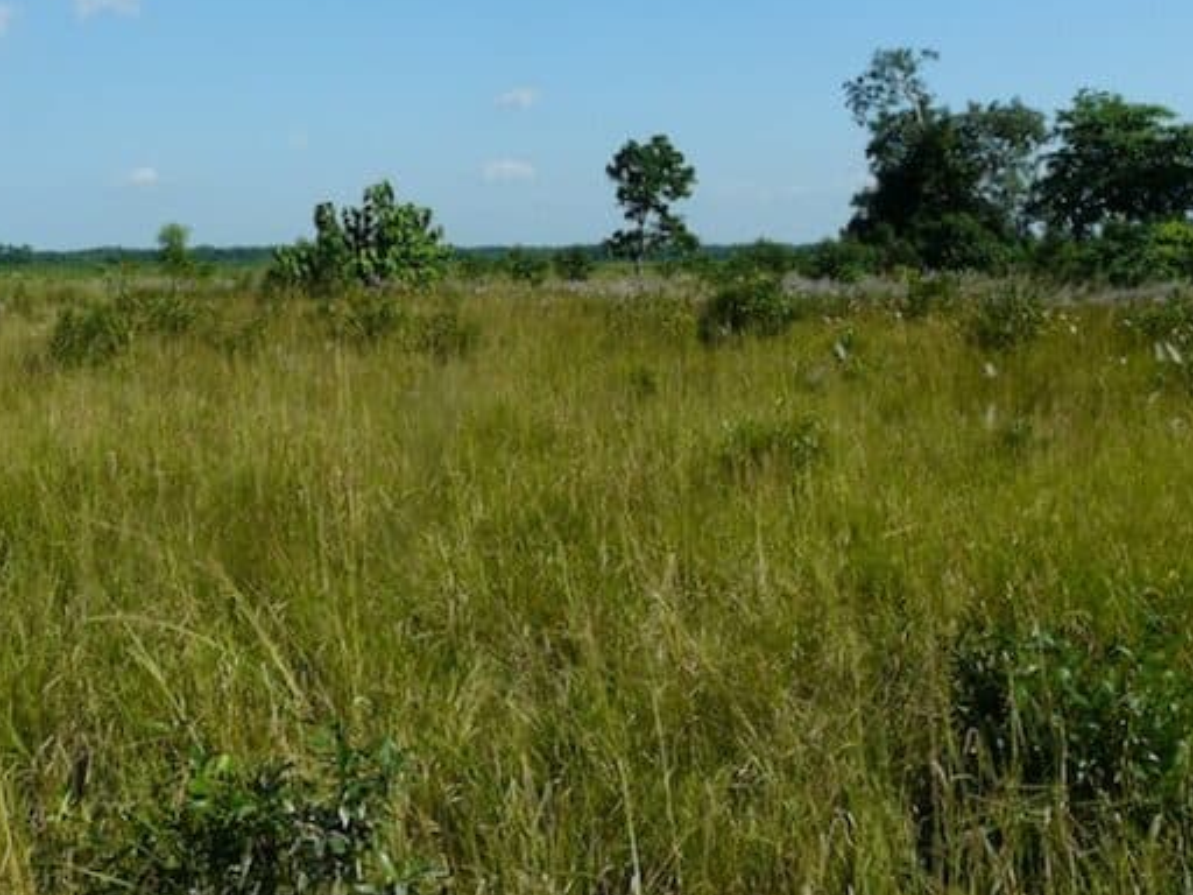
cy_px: 261
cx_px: 457
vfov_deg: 33.9
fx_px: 1447
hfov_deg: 44.5
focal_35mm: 42
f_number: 5.6
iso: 100
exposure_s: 1/400
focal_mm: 4.6
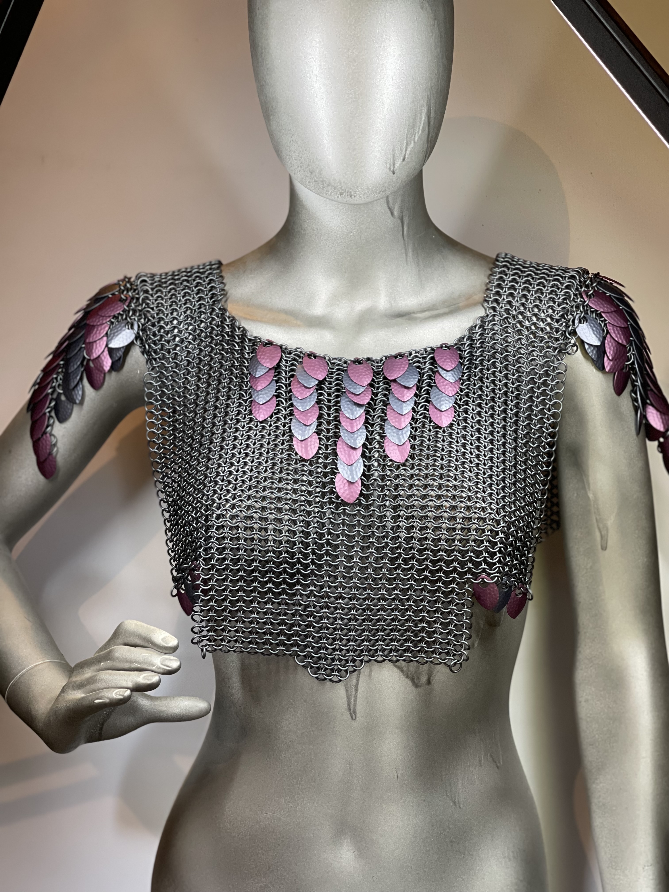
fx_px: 1649
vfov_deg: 30.3
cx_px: 334
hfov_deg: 22.9
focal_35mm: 64
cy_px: 446
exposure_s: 1/60
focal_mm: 7.5
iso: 160
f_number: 2.2
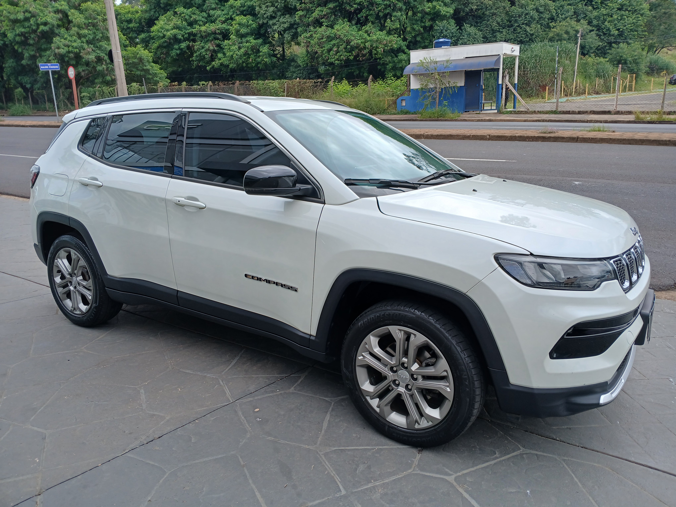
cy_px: 254
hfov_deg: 67.3
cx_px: 338
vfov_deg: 53.1
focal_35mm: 26
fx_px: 508
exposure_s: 1/311
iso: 20
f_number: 1.8
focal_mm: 3.98
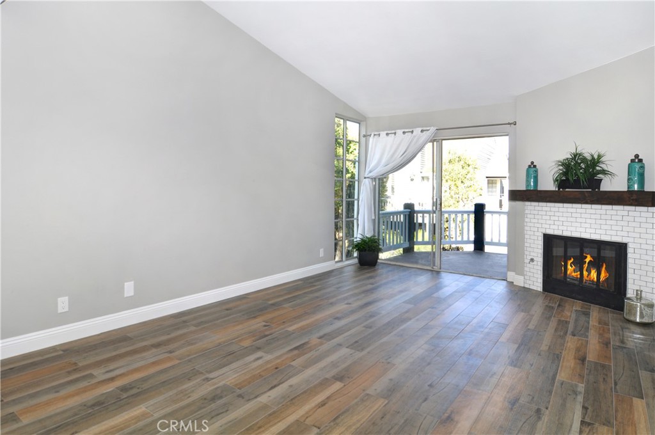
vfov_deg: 67.2
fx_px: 327
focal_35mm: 18
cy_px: 218
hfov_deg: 90.1
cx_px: 328
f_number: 7.1
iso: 400
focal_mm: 12
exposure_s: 1/60
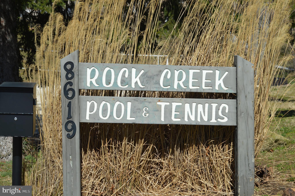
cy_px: 98
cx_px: 148
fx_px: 614
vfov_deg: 18.1
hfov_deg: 27.0
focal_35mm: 75
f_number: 9
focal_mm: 50
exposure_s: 1/320
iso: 100
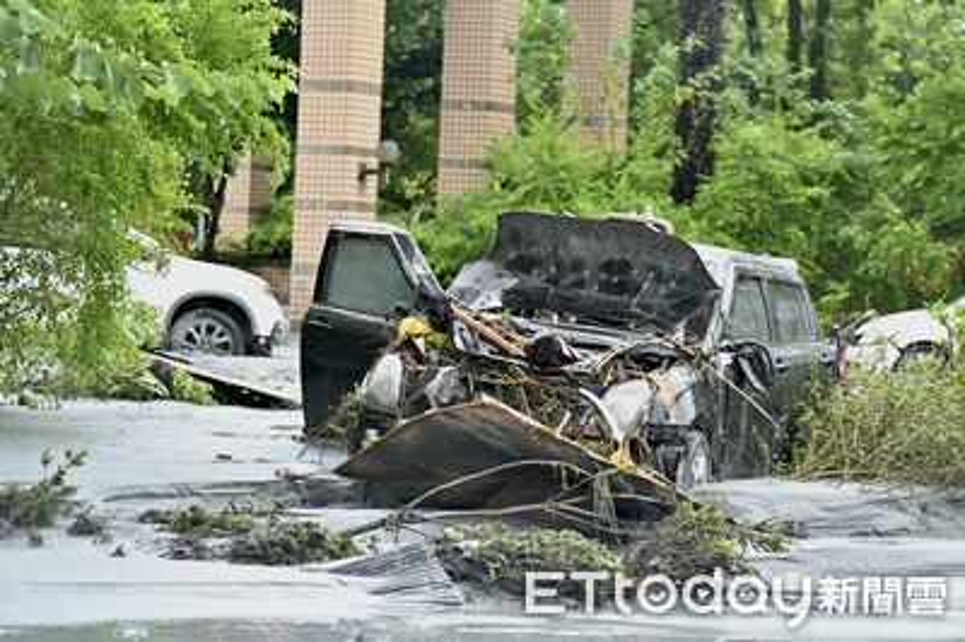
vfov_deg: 13.0
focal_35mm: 105
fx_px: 2812
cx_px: 482
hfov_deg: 19.5
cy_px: 321
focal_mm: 105
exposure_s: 1/160
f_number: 4
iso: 400
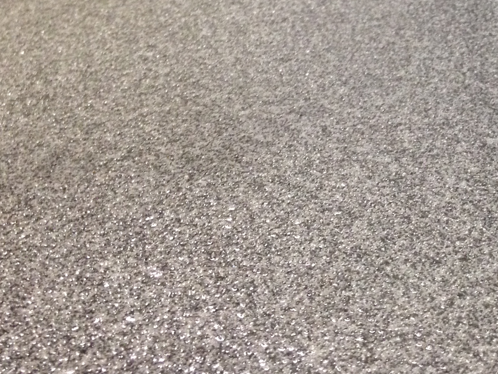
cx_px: 440
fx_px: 1180
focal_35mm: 82
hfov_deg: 23.3
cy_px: 10
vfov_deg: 17.6
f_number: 2.4
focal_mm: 4.28
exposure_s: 1/20
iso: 200
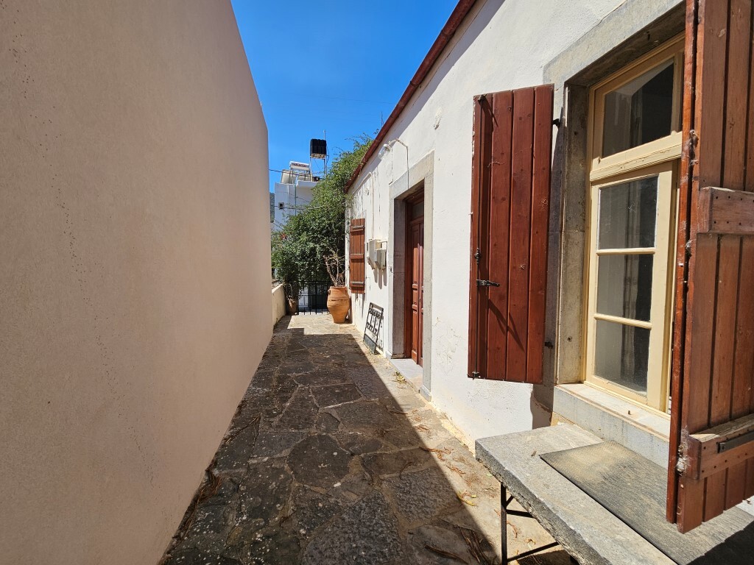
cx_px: 377
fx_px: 283
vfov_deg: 89.9
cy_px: 282
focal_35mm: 13
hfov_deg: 106.2
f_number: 2.2
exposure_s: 1/2572
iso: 50
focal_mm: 2.2
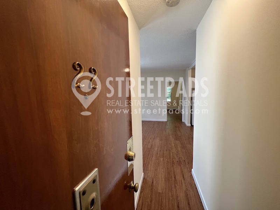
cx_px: 140
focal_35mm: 13
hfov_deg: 106.2
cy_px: 105
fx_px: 105
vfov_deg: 89.9
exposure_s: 1/120
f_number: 1.8
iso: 160
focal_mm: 1.57
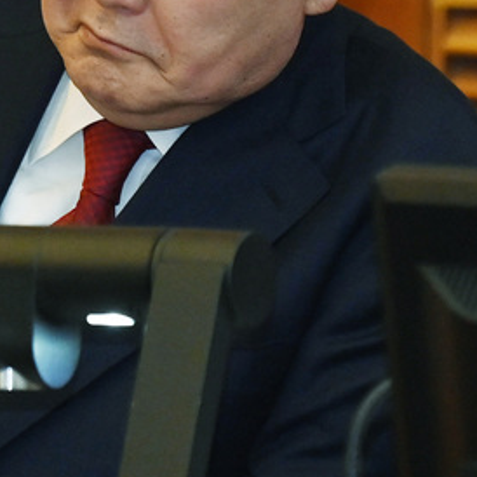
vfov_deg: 1.3
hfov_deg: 1.3
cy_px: 118
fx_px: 21686
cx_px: 477
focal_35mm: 1391
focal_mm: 320
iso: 3200
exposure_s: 1/320
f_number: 5.6
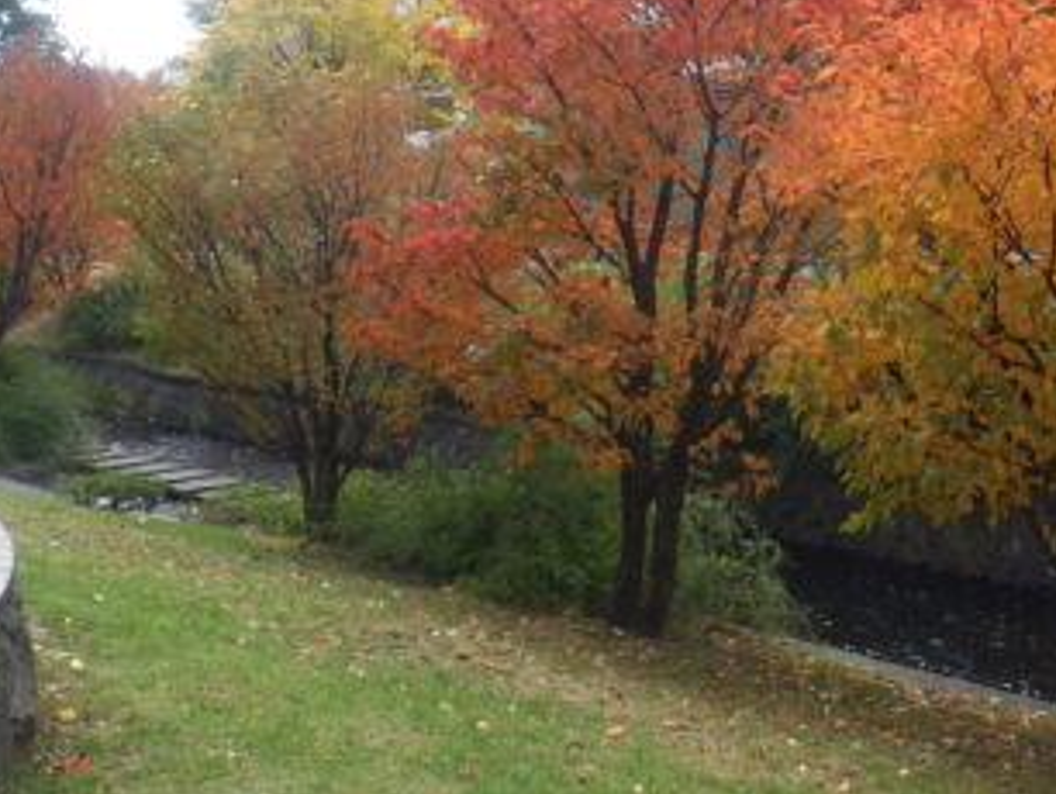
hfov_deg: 35.9
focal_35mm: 52
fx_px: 1588
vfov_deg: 27.5
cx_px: 799
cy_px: 157
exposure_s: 1/200
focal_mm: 5
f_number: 4.2
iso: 125
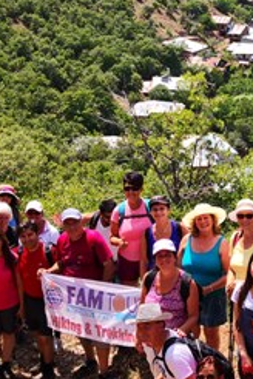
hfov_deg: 17.8
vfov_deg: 27.6
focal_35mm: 73
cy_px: 140
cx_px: 301
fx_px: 769
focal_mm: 3.95
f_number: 1.6
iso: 50
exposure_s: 1/1215
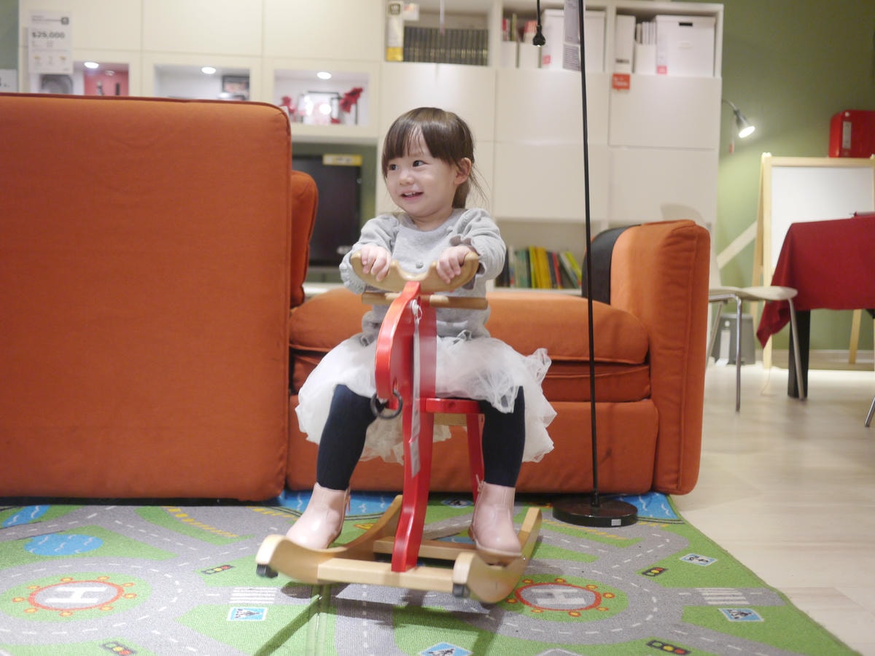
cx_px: 438
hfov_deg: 46.8
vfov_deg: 36.0
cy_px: 328
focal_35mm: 40
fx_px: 1011
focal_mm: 20
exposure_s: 1/60
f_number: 1.7
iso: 250
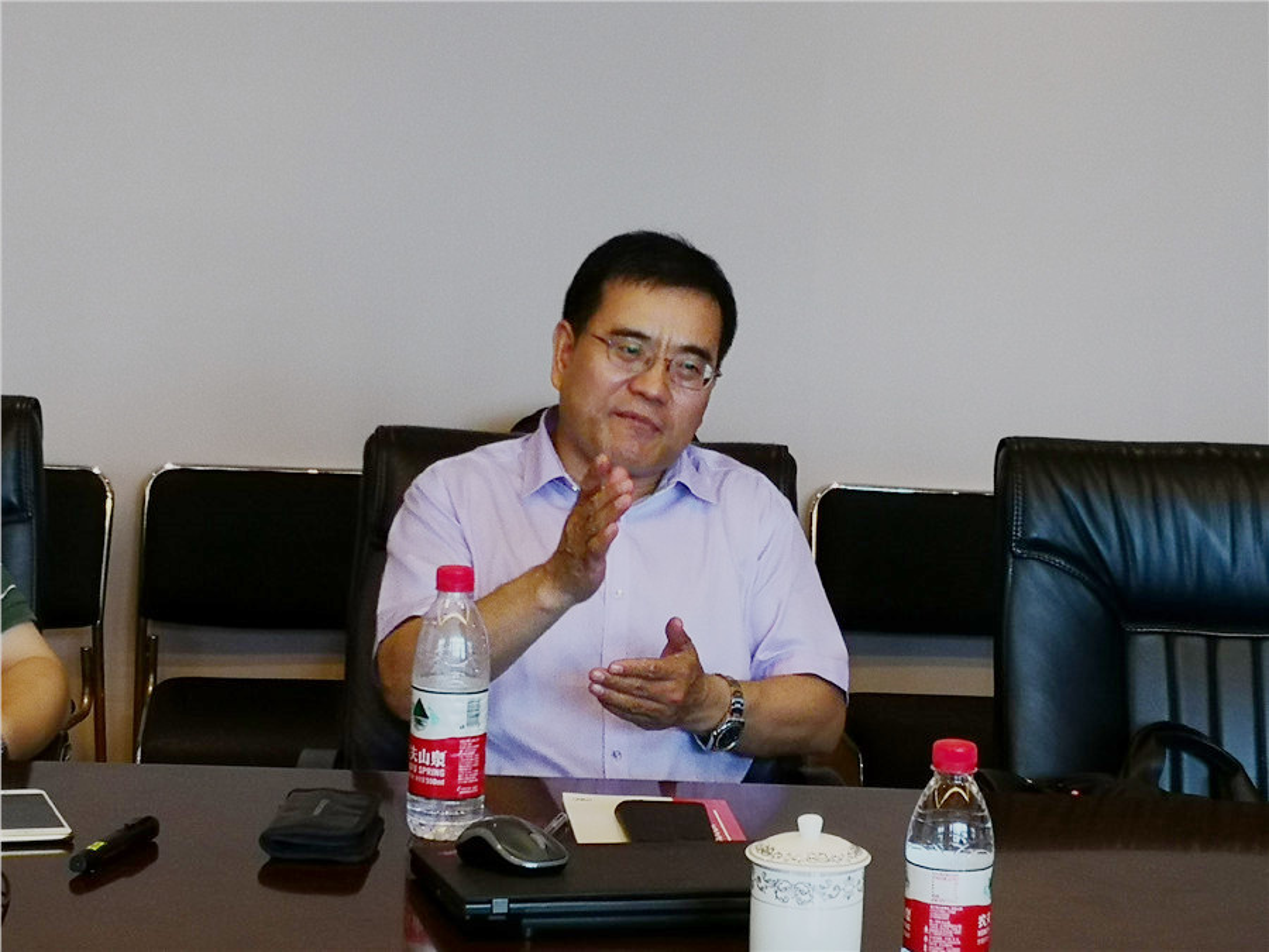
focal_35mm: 88
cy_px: 476
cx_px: 634
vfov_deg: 16.8
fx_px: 3226
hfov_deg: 22.3
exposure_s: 1/60
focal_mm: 3.95
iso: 100
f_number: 1.6
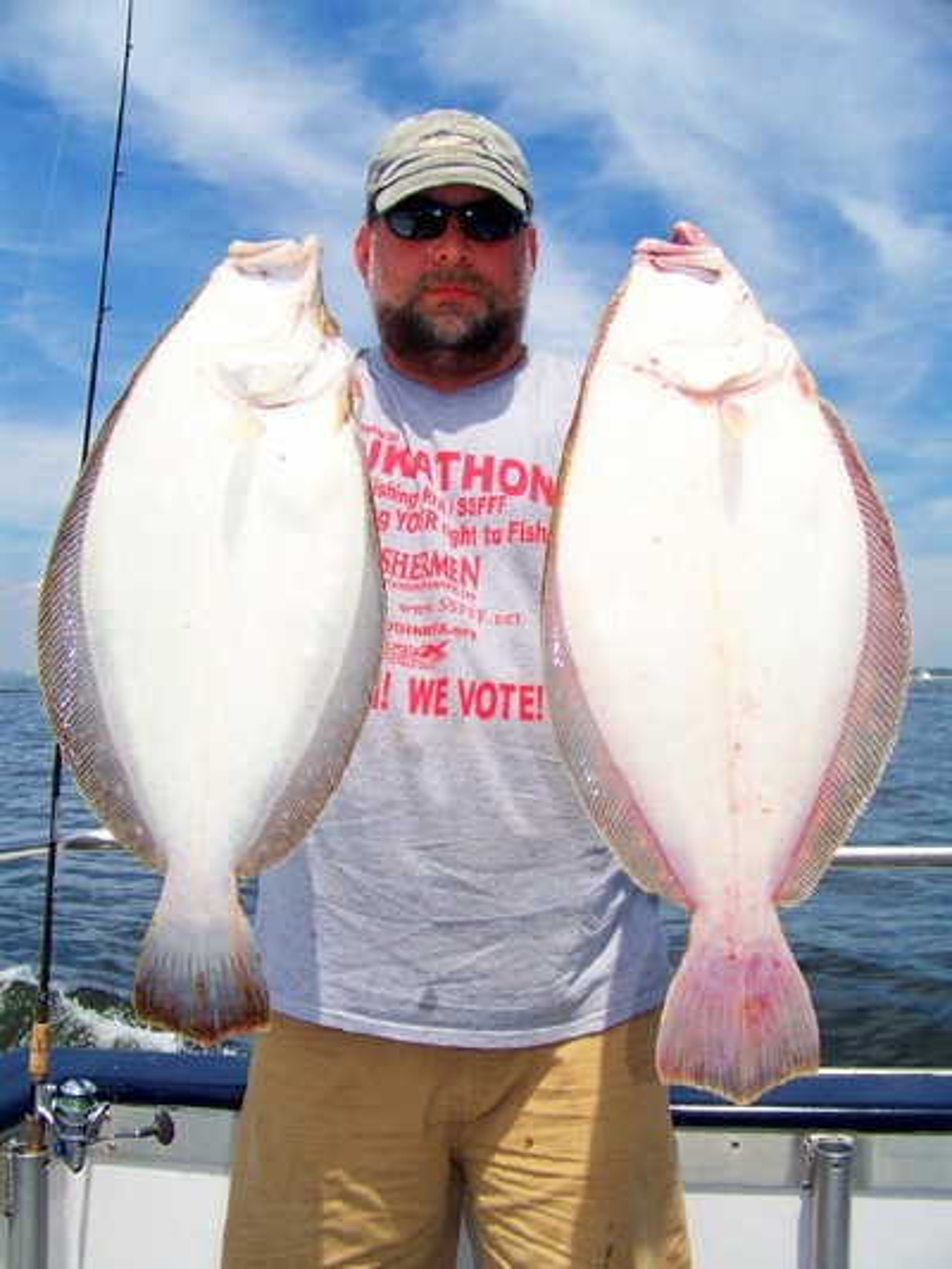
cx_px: 476
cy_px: 634
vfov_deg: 51.3
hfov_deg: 39.7
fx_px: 1320
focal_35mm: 36
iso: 64
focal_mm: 5.85
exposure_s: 1/800
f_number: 4
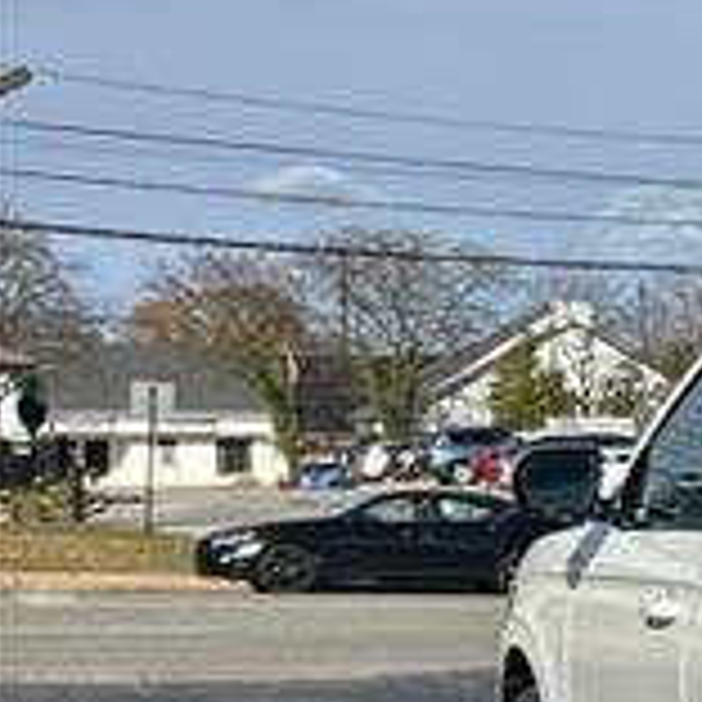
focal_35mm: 94
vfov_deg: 18.3
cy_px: 590
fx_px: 2157
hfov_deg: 14.9
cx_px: 1431
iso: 50
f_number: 1.5
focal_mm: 5.7
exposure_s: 1/8696
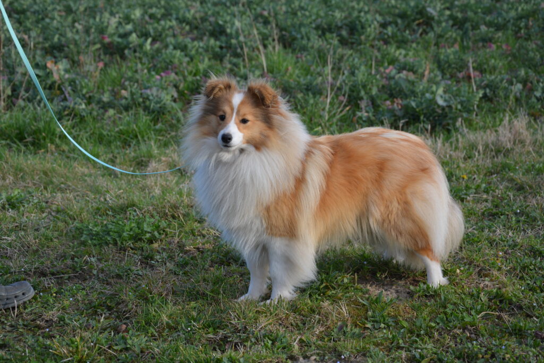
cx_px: 272
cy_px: 182
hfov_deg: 26.0
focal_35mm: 78
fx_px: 1179
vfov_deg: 17.5
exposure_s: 1/200
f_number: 7.1
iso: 200
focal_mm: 52
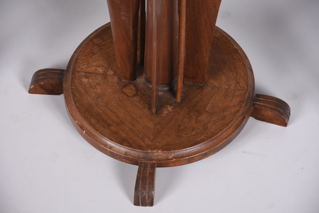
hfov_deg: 13.0
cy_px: 106
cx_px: 160
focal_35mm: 158
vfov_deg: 8.7
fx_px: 1397
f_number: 7.1
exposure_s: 1/60
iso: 100
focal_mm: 105
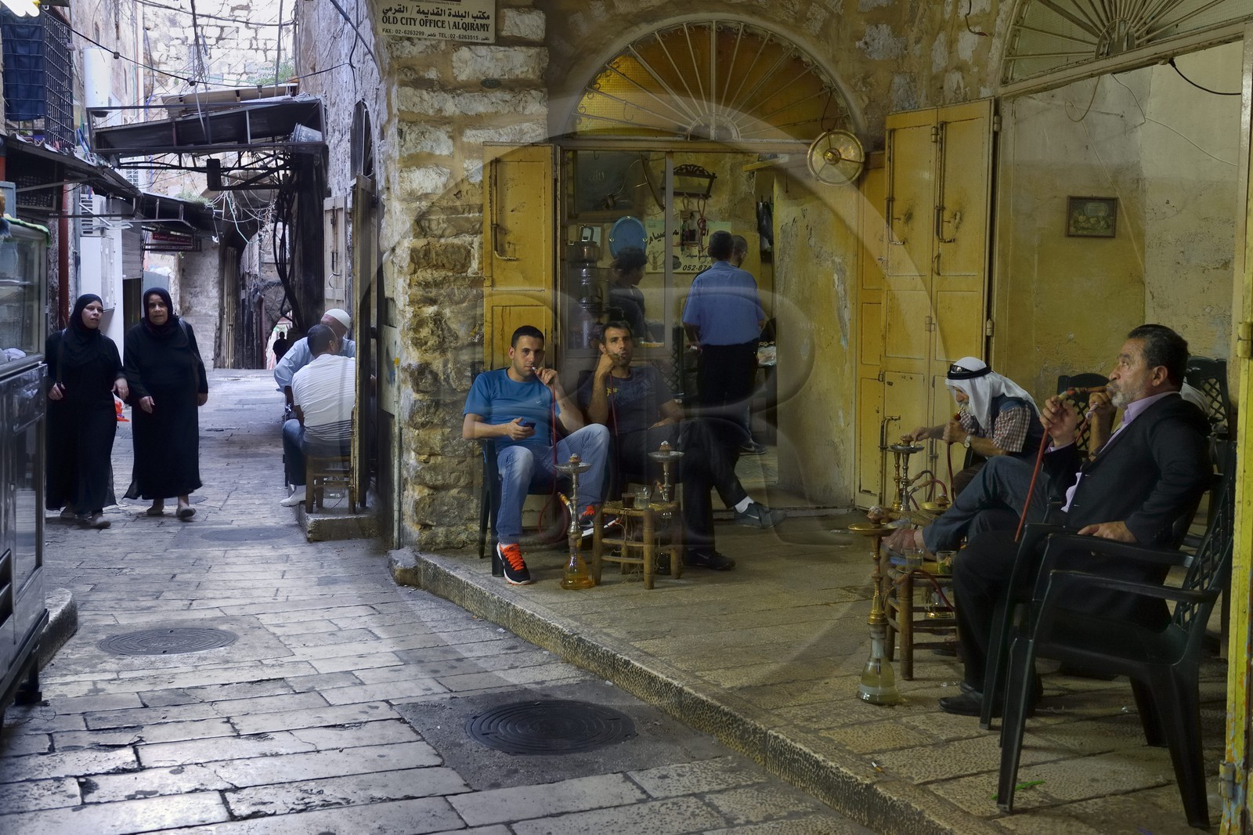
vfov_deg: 33.4
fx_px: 1392
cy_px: 418
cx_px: 626
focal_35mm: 40
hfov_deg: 48.5
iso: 1600
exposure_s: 1/50
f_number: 5
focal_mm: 40
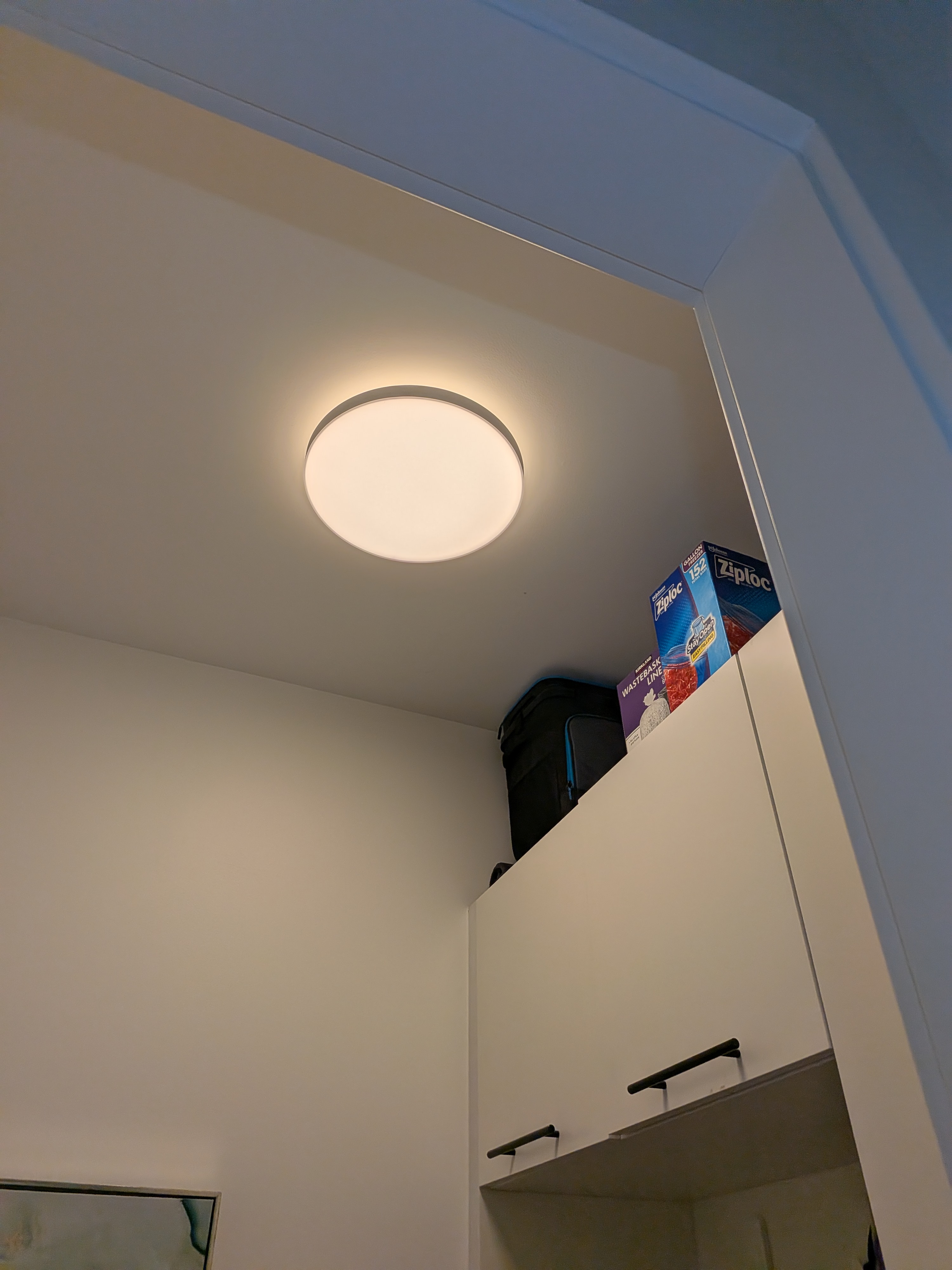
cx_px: 476
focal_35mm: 24
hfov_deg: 56.8
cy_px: 635
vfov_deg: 71.6
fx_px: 880
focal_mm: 4.53
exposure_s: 1/266
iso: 26
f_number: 1.7
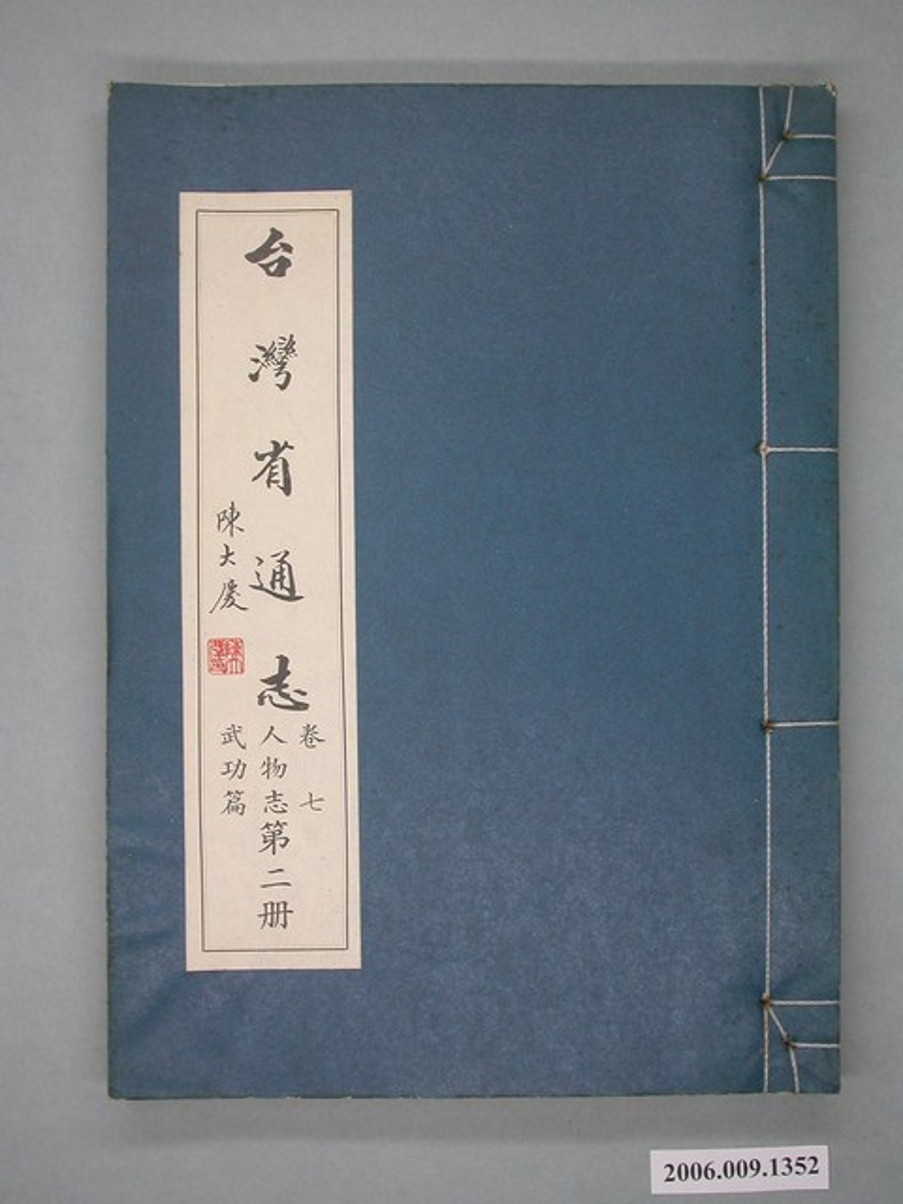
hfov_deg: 27.5
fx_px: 1843
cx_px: 452
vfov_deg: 36.2
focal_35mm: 53
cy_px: 602
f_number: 2.9
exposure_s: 1/60.8
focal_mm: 11.1
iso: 100
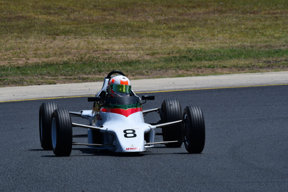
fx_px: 4801
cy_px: 96
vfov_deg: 2.3
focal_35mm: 600
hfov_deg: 3.4
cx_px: 144
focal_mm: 400
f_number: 14
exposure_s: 1/640
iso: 320
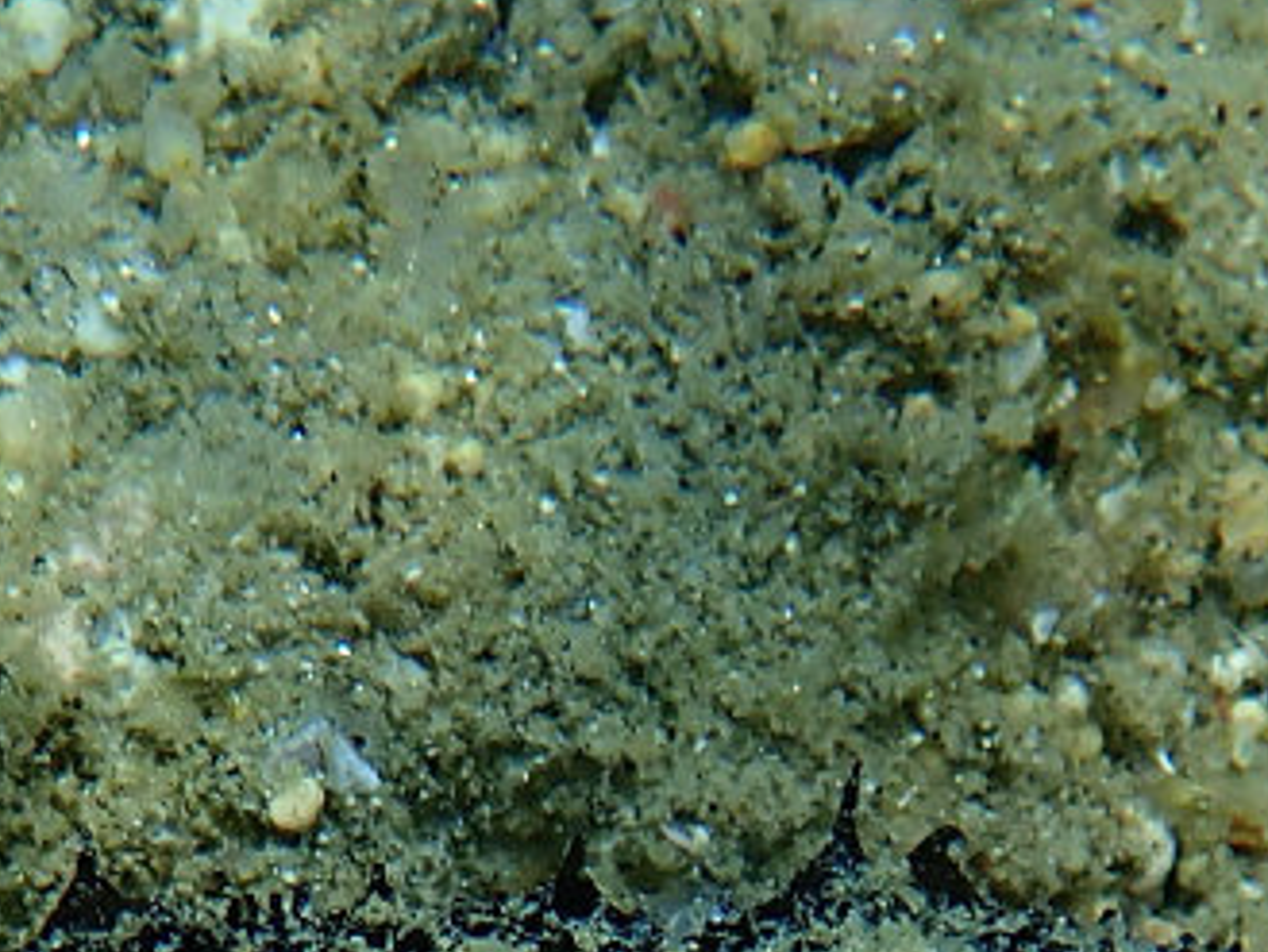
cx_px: 586
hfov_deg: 13.5
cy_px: 1580
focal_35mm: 146
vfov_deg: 9.8
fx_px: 5350
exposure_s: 1/250
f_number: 6.3
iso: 100
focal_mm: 5.5
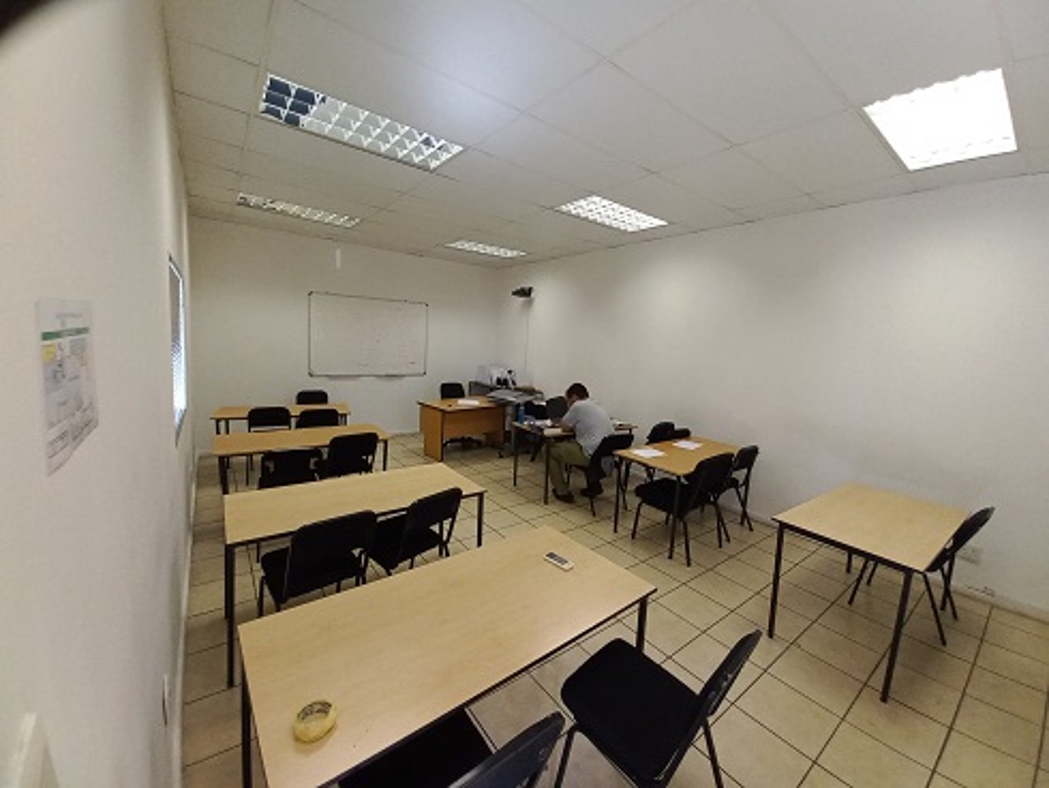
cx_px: 524
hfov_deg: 106.2
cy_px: 394
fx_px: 394
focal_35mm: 13
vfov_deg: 90.0
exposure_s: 1/50
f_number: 2.2
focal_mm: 1.42
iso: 100
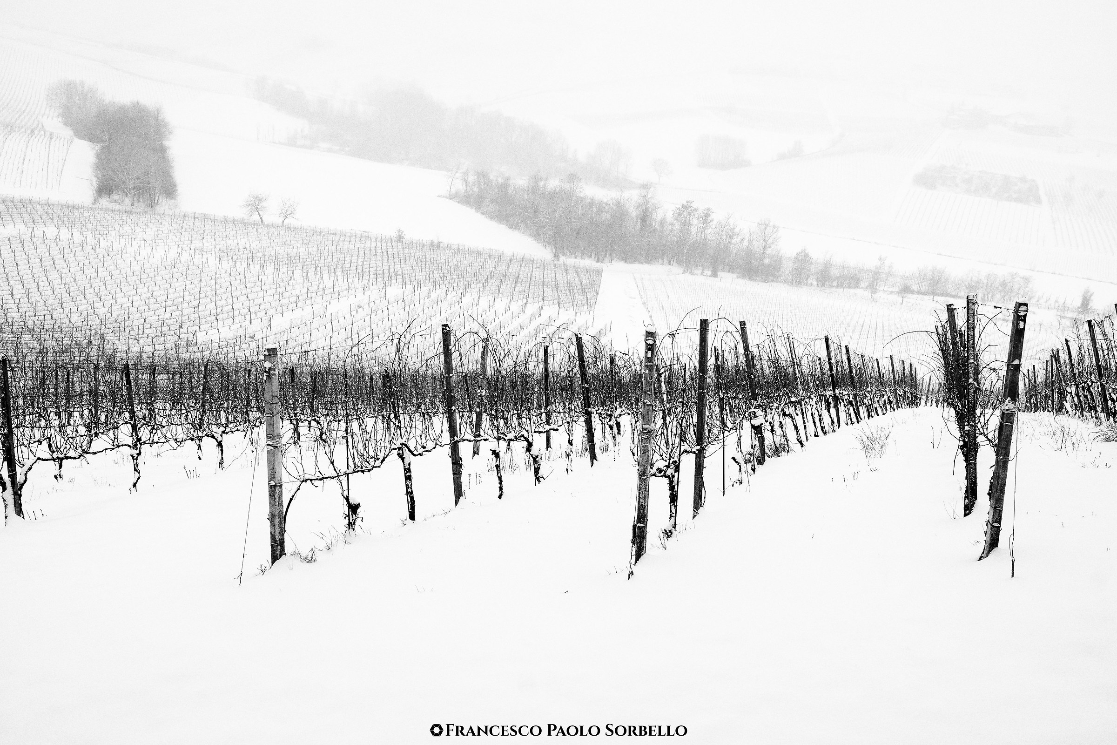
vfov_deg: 40.0
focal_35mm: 33
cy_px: 372
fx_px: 1024
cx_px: 558
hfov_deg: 57.2
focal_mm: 22
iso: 320
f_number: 11
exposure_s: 1/210
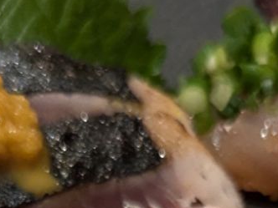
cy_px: 447
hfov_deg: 13.6
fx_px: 1164
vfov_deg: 9.4
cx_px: 213
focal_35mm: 145
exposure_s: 1/33.3
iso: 733
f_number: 1.85
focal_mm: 6.81
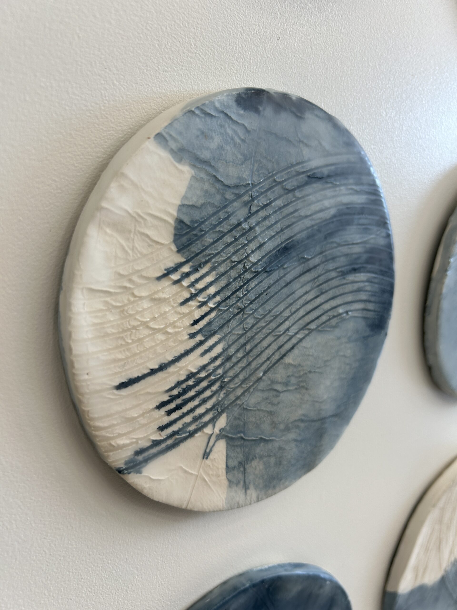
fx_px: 458
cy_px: 305
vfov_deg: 67.3
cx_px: 228
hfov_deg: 53.1
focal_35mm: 26
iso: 50
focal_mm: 5.7
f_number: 1.5
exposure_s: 1/120
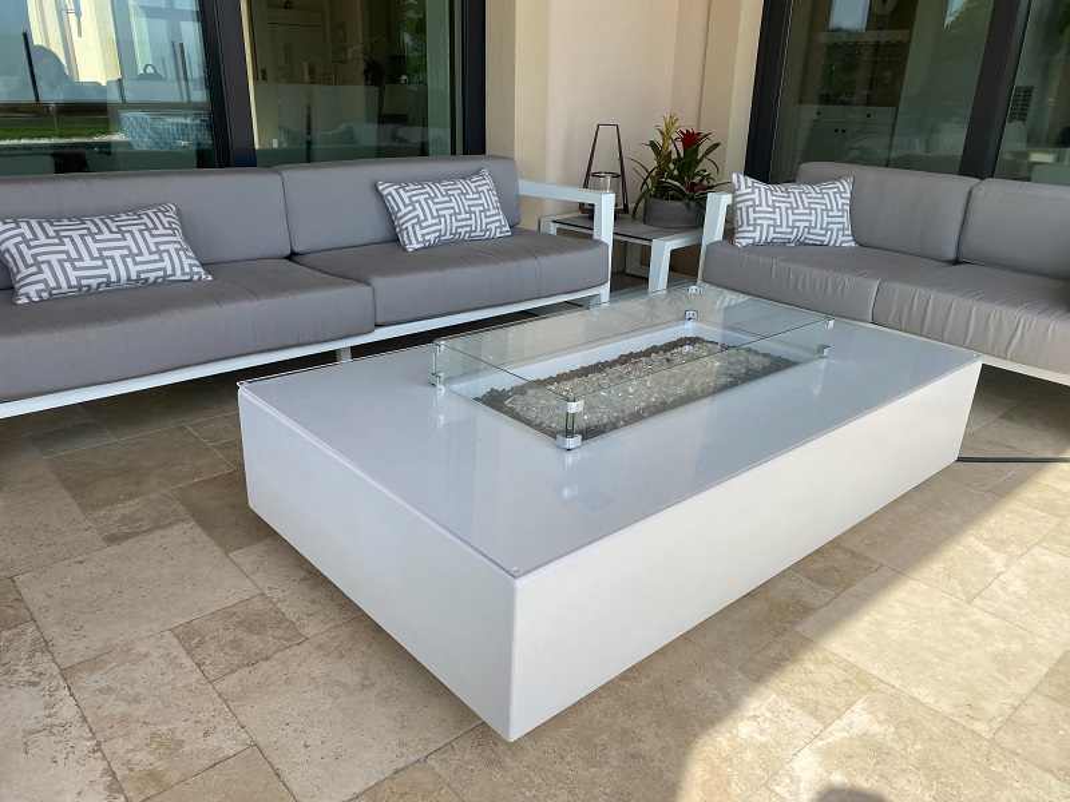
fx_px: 804
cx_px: 535
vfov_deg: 53.1
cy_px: 401
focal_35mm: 26
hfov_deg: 67.3
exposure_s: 1/1727
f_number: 1.8
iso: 32
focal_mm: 4.25
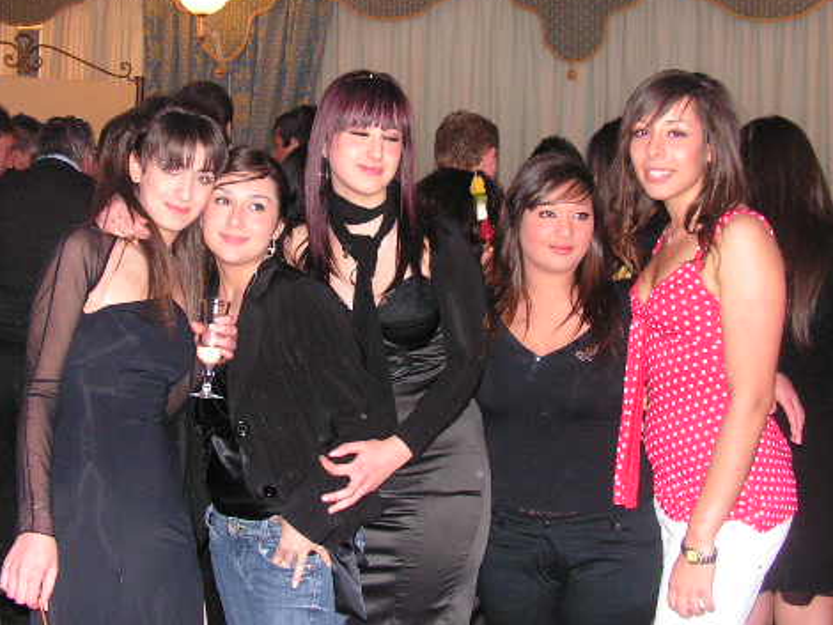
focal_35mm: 49
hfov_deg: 38.9
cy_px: 271
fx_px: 1180
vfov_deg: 29.7
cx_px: 395
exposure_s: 1/40
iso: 200
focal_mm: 6
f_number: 3.2
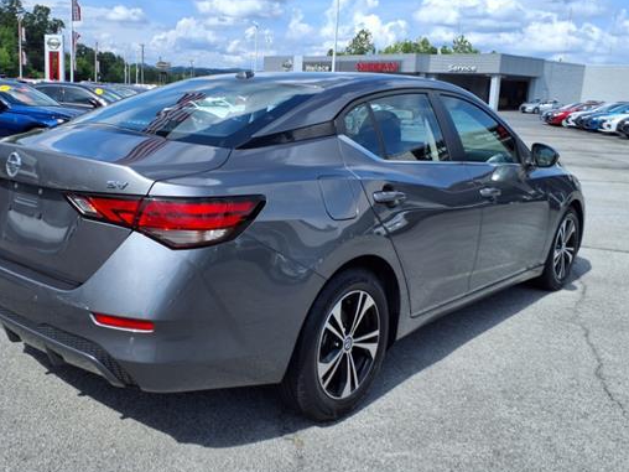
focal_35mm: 34
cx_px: 255
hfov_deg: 53.6
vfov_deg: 41.7
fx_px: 618
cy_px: 211
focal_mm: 3.58
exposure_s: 1/1429
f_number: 1.9
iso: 40
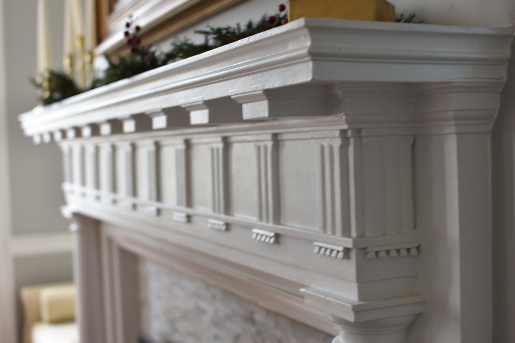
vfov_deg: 25.8
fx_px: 751
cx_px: 258
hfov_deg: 37.9
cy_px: 172
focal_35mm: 52
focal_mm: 35
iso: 100
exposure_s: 1/15
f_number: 2.5
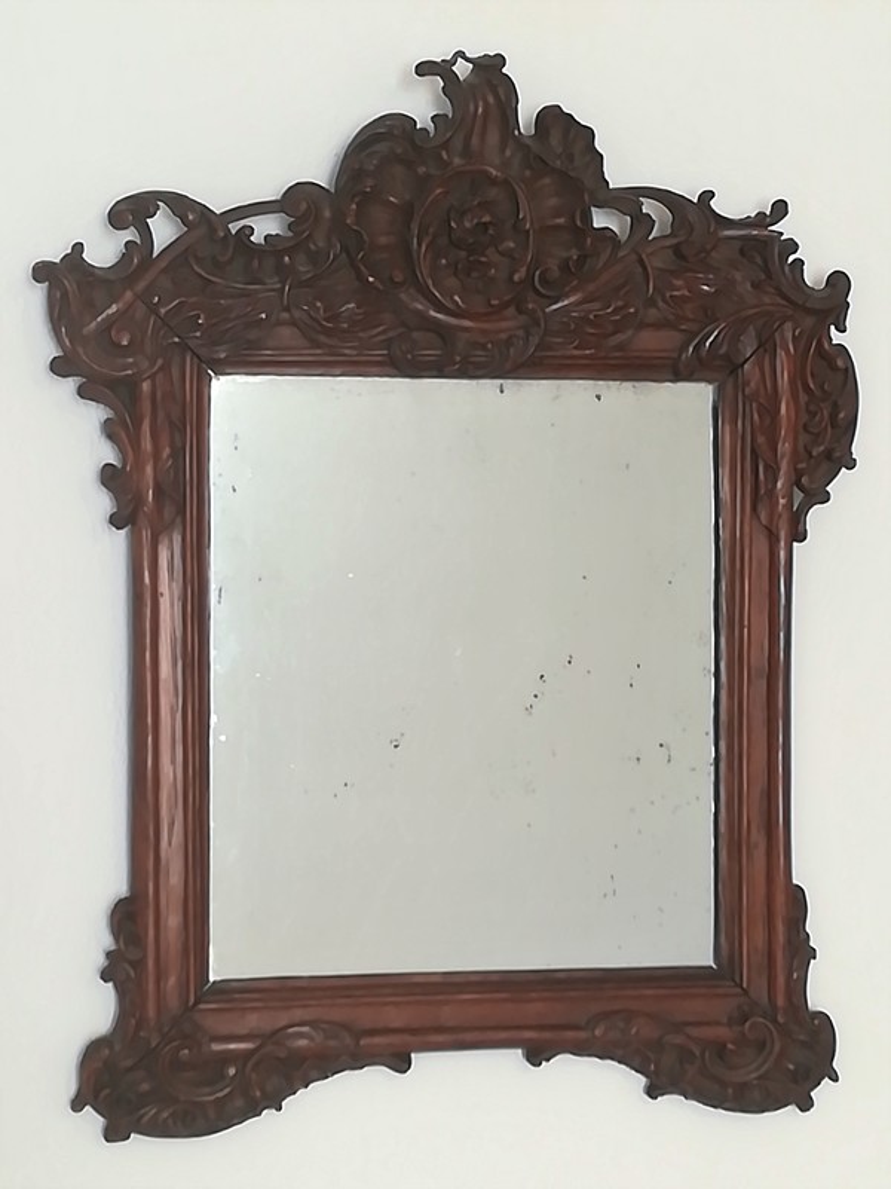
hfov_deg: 21.6
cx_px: 446
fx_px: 2334
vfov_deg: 28.6
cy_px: 594
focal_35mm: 68
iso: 125
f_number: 2.2
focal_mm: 3.83
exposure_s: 1/30
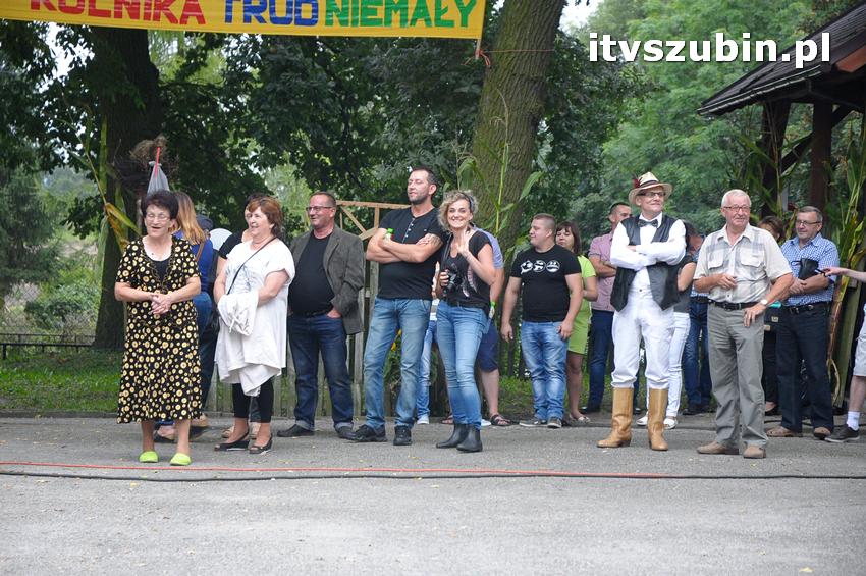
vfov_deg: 13.0
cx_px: 433
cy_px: 288
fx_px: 2523
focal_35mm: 105
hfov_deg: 19.5
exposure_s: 1/50
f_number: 4.5
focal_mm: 70
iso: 1600
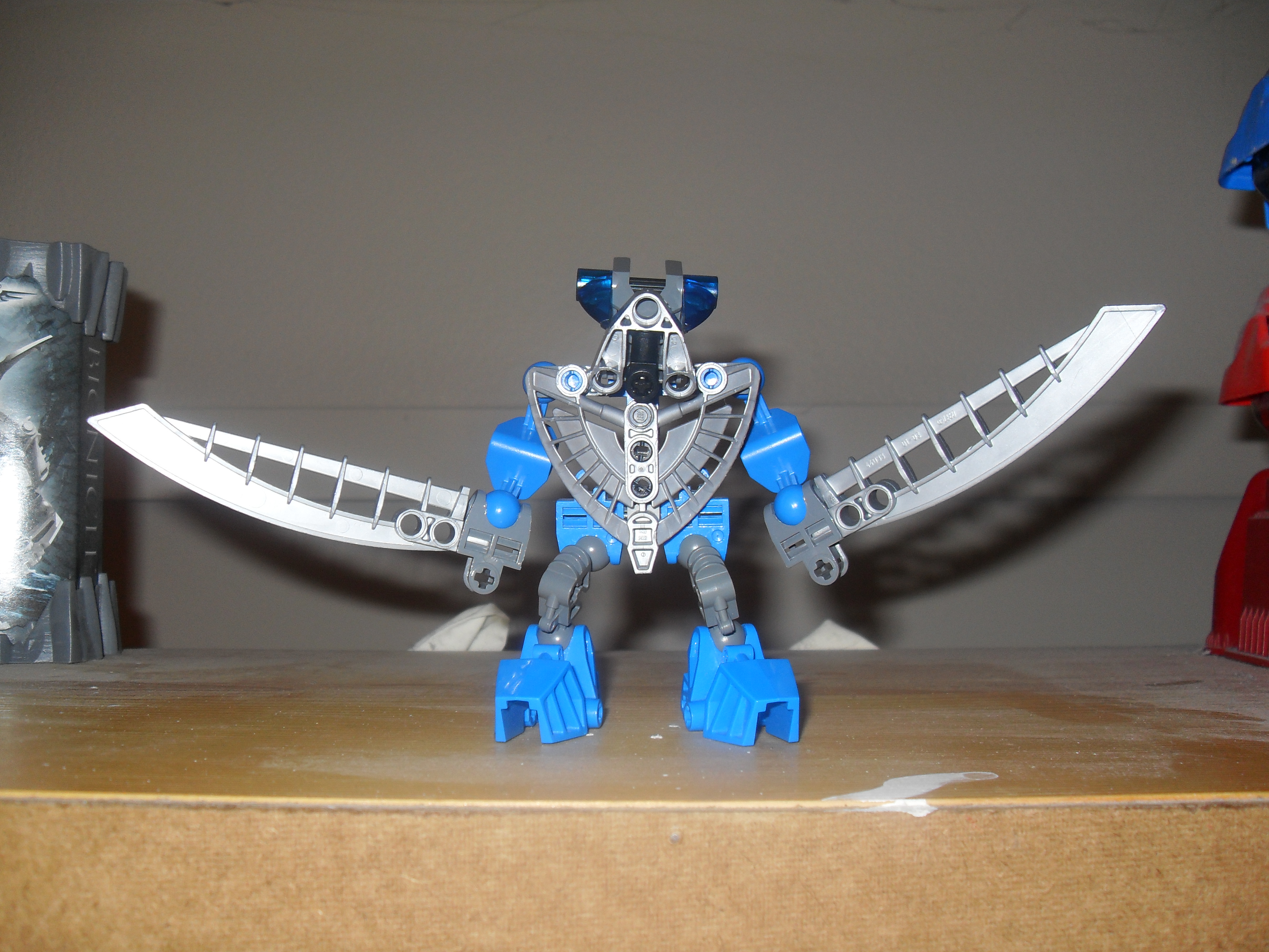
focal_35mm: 35
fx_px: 1283
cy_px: 467
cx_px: 617
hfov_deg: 52.6
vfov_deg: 40.7
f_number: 2.8
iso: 100
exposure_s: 1/45
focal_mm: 6.3
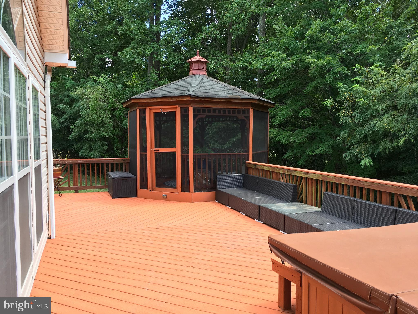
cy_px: 157
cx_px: 209
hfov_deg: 61.7
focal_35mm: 29
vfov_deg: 48.2
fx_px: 350
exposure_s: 1/124
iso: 25
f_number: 2.2
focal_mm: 4.15
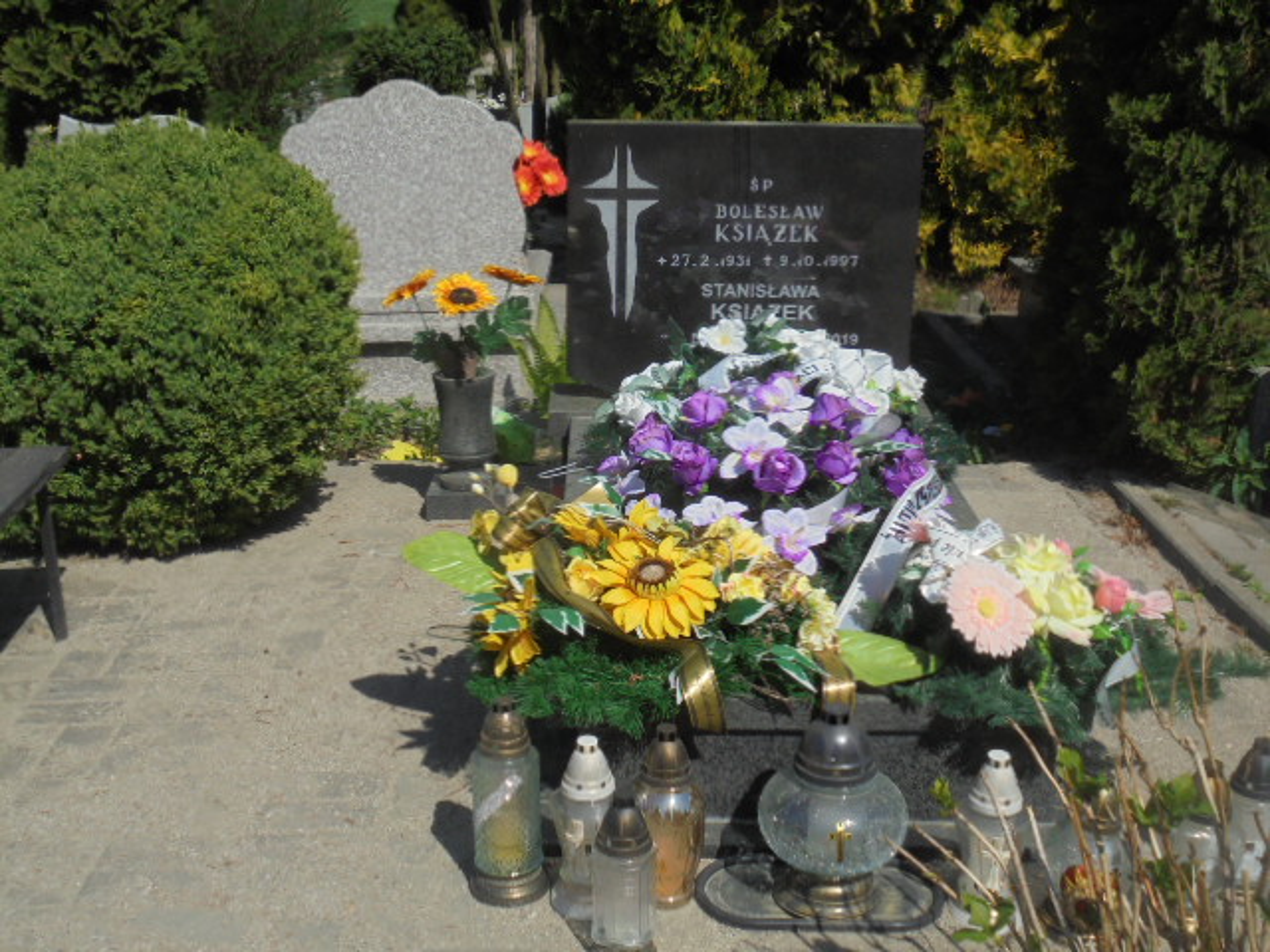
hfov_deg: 43.9
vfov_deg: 33.6
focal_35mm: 43
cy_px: 476
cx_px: 635
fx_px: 1578
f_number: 4.5
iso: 100
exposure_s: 1/1000
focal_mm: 7.8
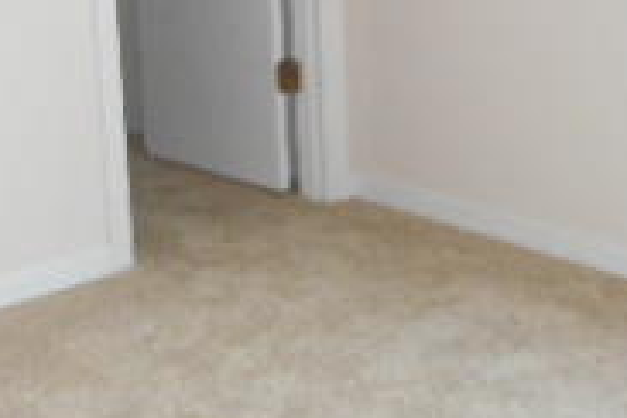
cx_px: 404
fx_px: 1585
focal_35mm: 91
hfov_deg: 22.3
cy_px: 24
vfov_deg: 14.8
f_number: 3.7
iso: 500
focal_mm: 4.5
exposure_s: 1/25
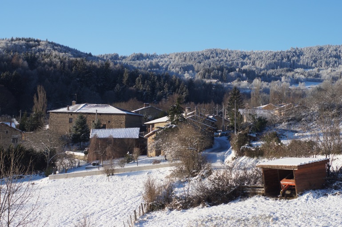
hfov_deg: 27.0
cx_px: 171
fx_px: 712
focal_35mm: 75
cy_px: 114
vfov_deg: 18.1
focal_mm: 50
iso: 100
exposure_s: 1/800
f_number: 4.5
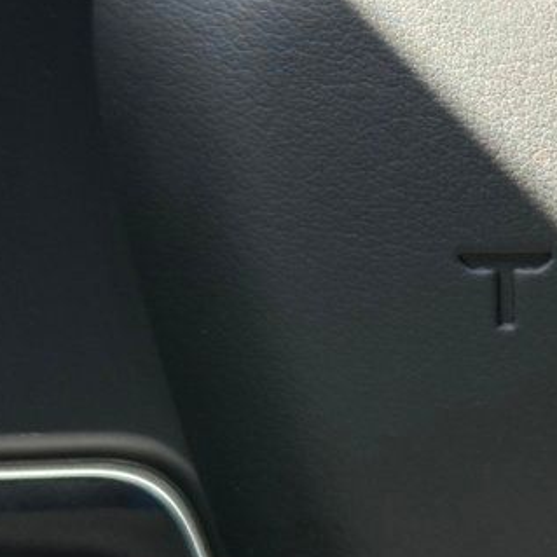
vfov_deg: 12.8
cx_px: 854
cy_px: 297
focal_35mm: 136
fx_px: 2476
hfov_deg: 12.2
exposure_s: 1/256
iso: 80
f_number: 1.78
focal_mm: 6.76
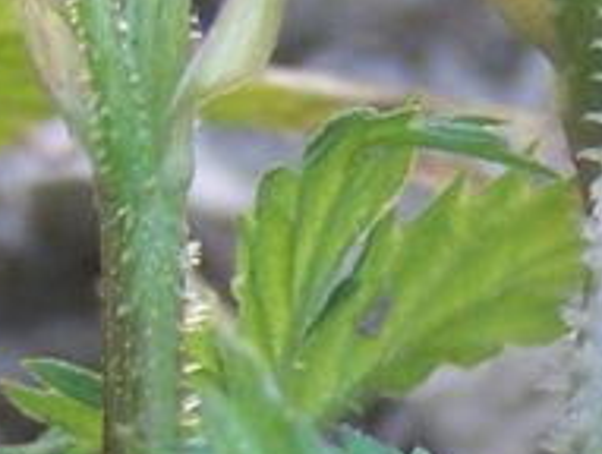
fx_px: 7318
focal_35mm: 420
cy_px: 523
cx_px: 662
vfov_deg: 3.5
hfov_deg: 4.7
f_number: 3.2
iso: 80
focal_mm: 11.1
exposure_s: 1/60
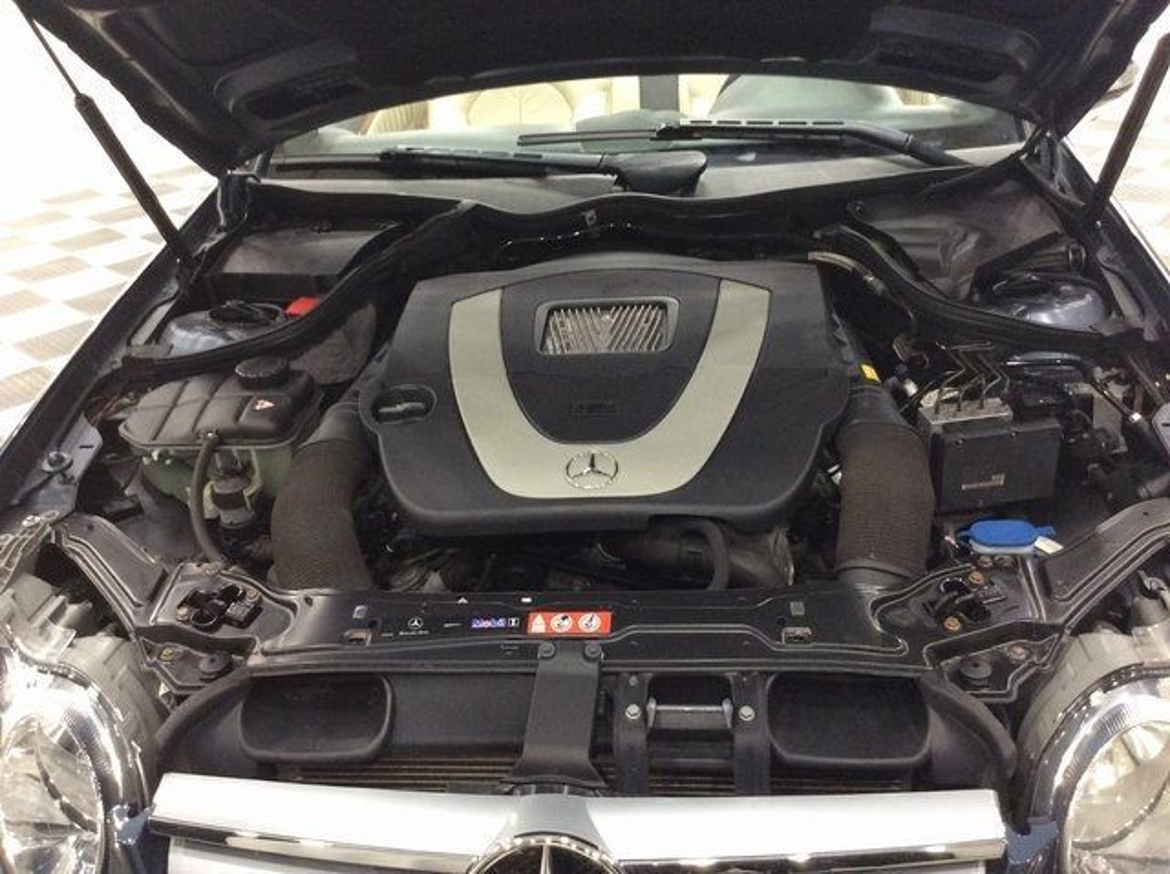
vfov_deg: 44.1
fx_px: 1080
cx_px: 585
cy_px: 437
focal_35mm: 32
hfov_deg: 56.9
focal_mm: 3.3
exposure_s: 1/24
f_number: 2.4
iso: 125
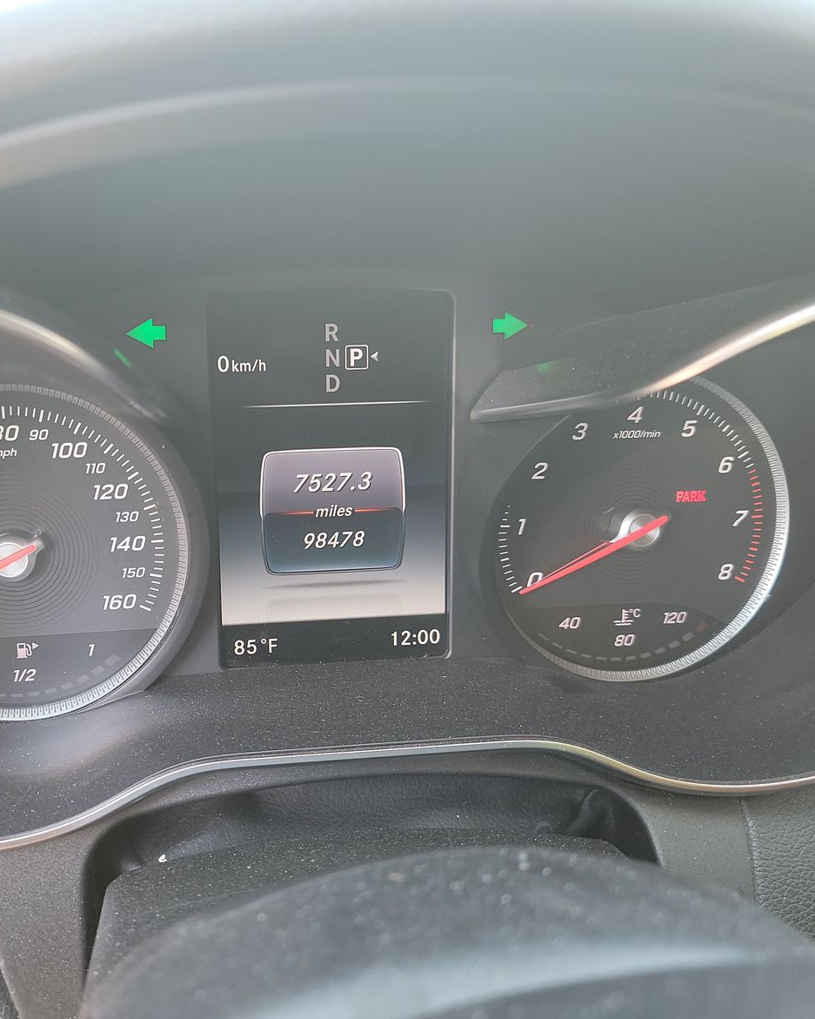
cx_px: 285
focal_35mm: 32
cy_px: 513
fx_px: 965
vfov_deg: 55.7
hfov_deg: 45.2
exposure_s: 1/59
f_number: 1.8
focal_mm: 6.7
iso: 159
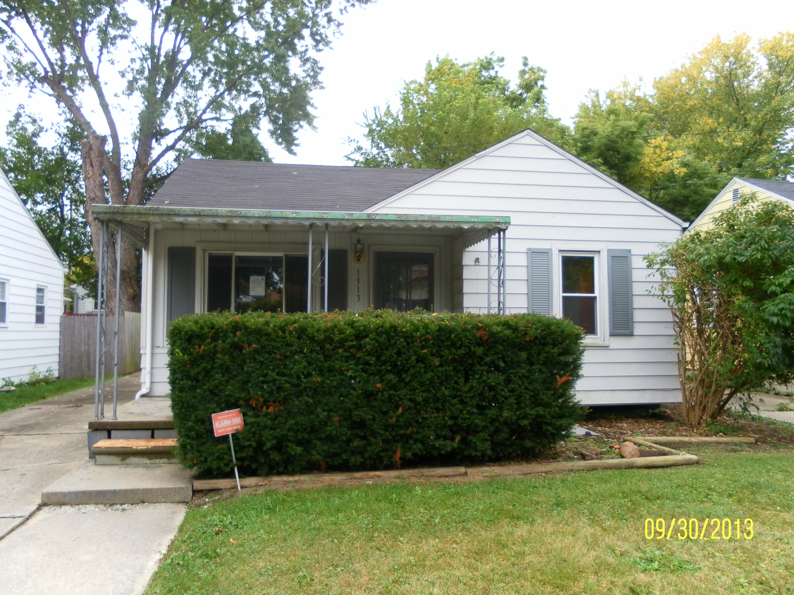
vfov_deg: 49.7
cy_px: 298
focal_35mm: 28
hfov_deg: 63.4
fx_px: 642
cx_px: 397
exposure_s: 1/125
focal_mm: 4.9
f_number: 3.2
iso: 80
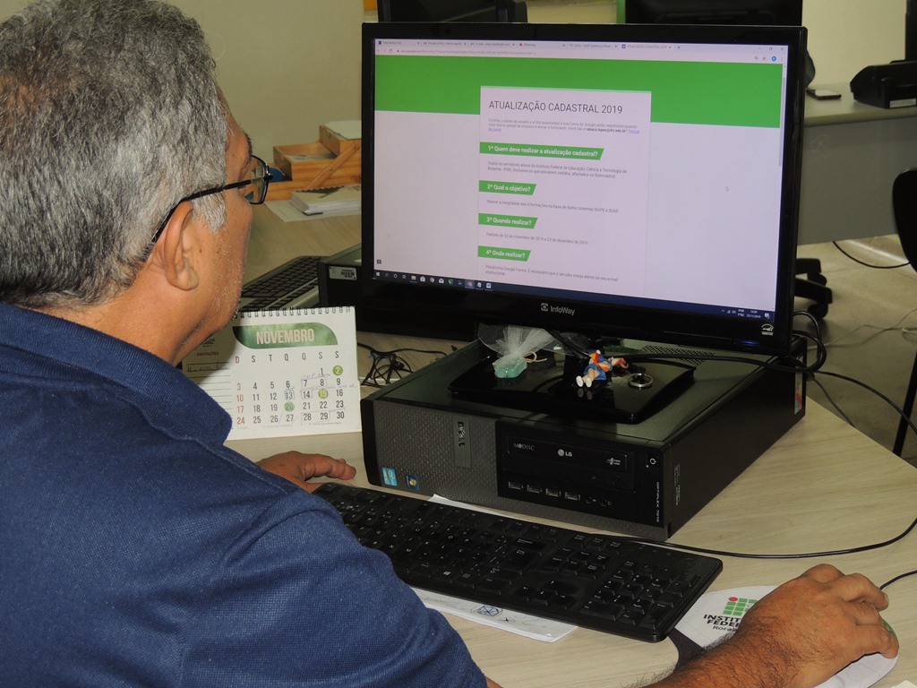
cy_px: 344
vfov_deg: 26.6
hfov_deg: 34.9
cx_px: 458
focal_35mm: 55
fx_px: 1457
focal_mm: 9.8
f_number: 3.7
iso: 200
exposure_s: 1/40
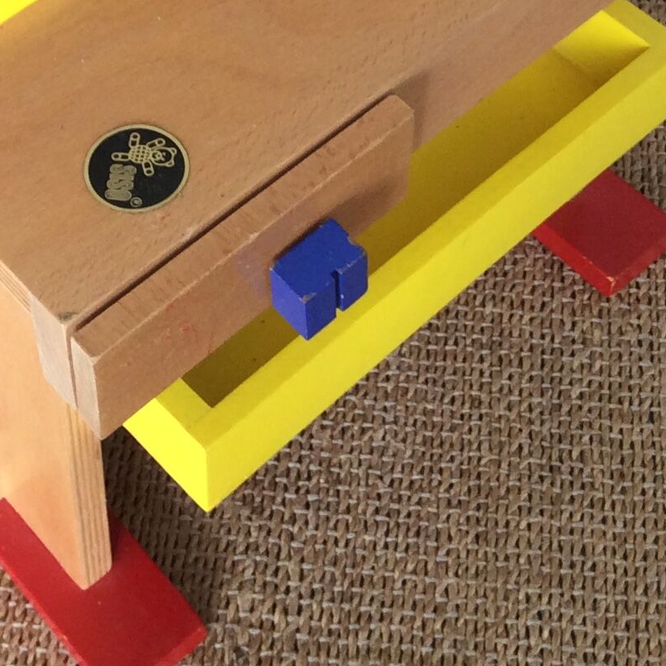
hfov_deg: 19.0
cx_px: 177
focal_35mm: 91
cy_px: -86
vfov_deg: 18.3
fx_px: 1981
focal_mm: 3.3
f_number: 2.4
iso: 50
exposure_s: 1/25
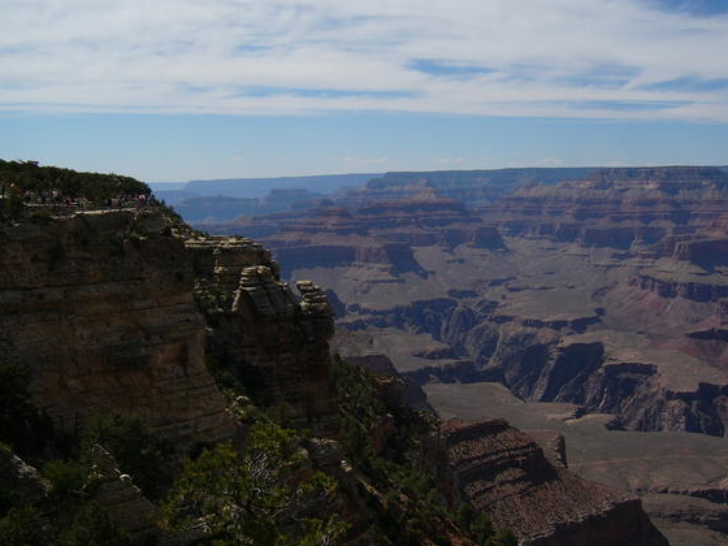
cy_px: 272
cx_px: 337
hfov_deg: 46.8
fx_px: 841
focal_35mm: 40
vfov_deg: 36.0
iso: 50
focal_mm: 5.8
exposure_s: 1/320
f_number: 8
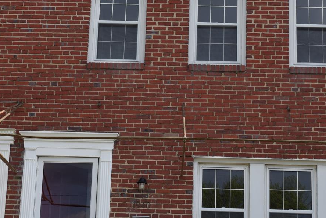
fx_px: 815
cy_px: 144
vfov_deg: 15.2
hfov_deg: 22.6
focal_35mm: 90
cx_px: 166
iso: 100
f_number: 7.1
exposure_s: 1/200
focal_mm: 26
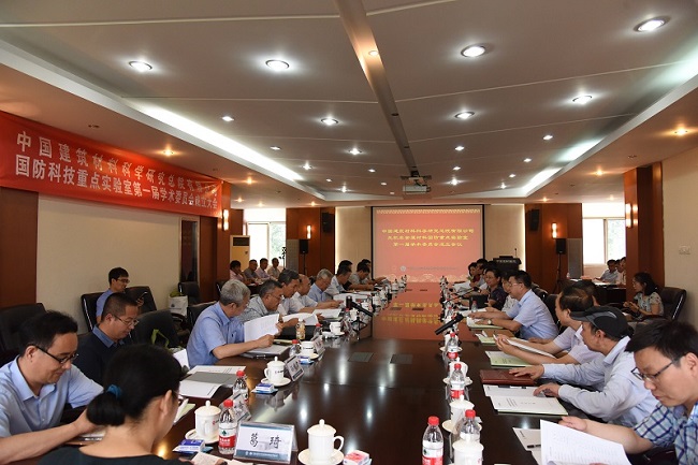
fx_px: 465
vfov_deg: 53.1
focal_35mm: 24
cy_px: 232
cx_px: 349
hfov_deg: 73.8
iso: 2500
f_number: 5.6
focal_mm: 24
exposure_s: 1/125
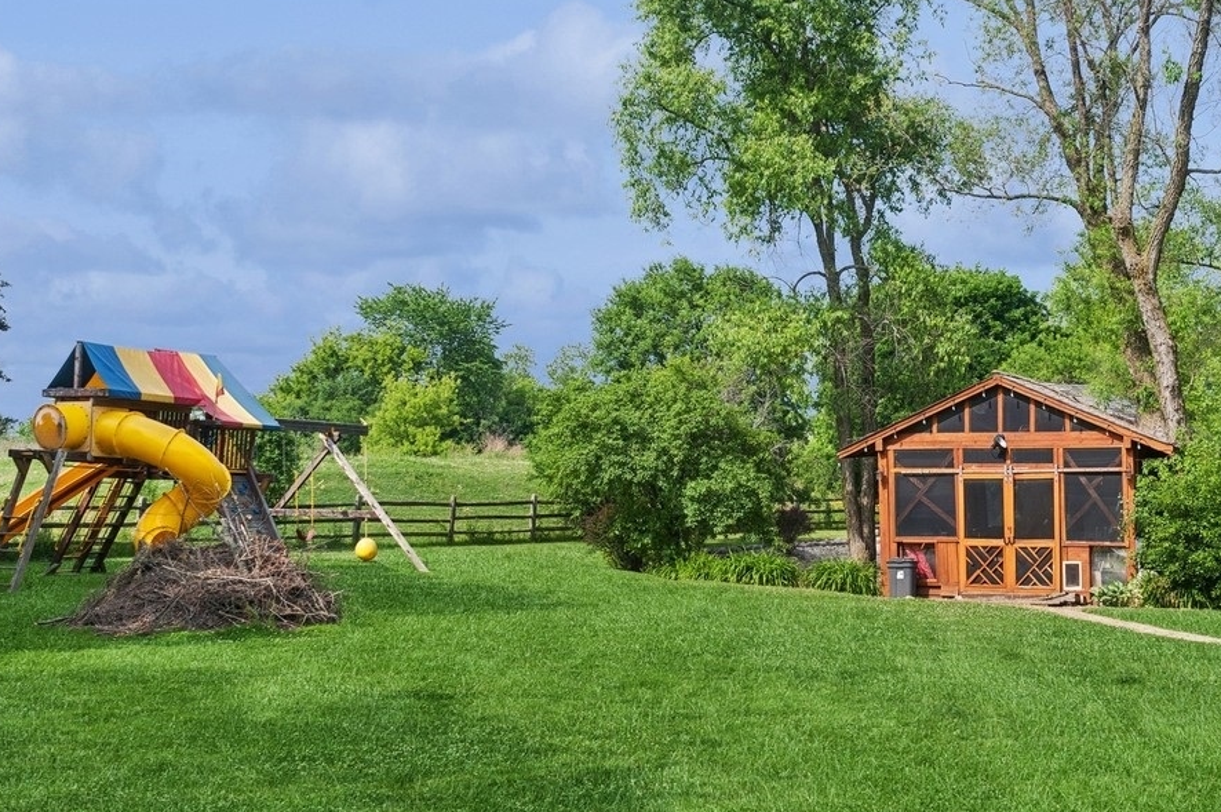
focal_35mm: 56
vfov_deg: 24.0
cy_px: 241
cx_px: 797
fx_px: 1898
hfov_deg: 35.4
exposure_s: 1/250
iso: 200
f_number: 8
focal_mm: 31
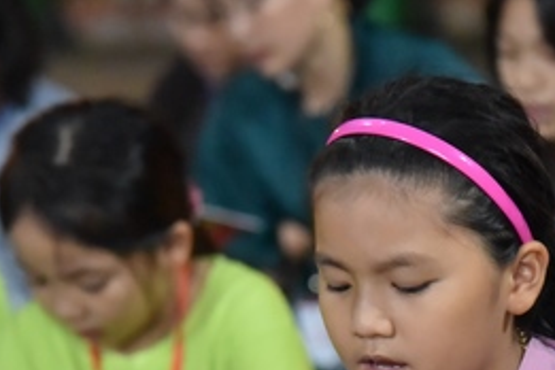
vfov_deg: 4.6
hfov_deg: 6.9
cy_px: 355
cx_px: 398
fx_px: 4609
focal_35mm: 299
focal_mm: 120
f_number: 4
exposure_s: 1/100
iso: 8000
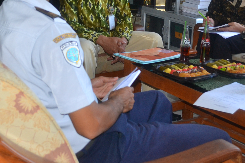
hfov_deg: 30.5
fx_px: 449
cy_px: -10
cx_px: 139
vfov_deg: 19.8
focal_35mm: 66
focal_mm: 20
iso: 720
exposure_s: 1/60
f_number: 3.8
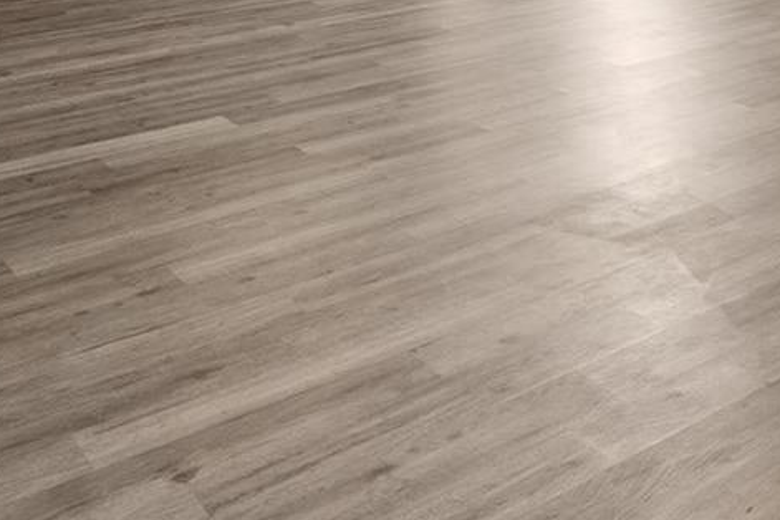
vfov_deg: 21.5
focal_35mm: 51
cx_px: 719
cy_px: -293
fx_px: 1105
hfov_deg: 36.2
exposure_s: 1/2
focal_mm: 10
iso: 100
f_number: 7.1
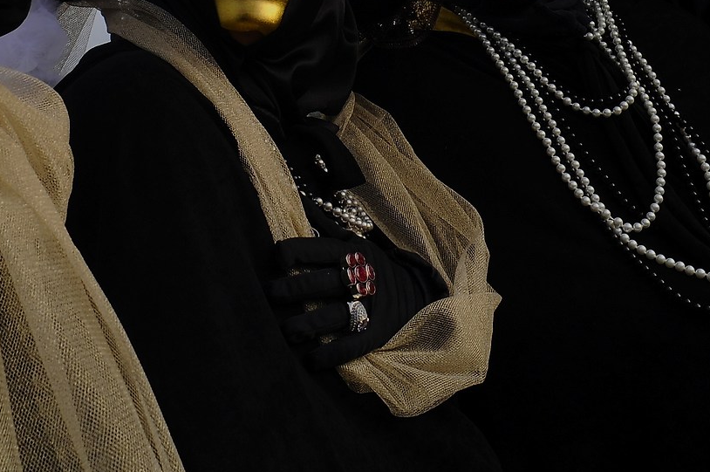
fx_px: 1162
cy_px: -209
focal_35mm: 59
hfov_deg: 33.9
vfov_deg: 20.2
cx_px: 304
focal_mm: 20
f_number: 11
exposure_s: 1/320
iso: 400
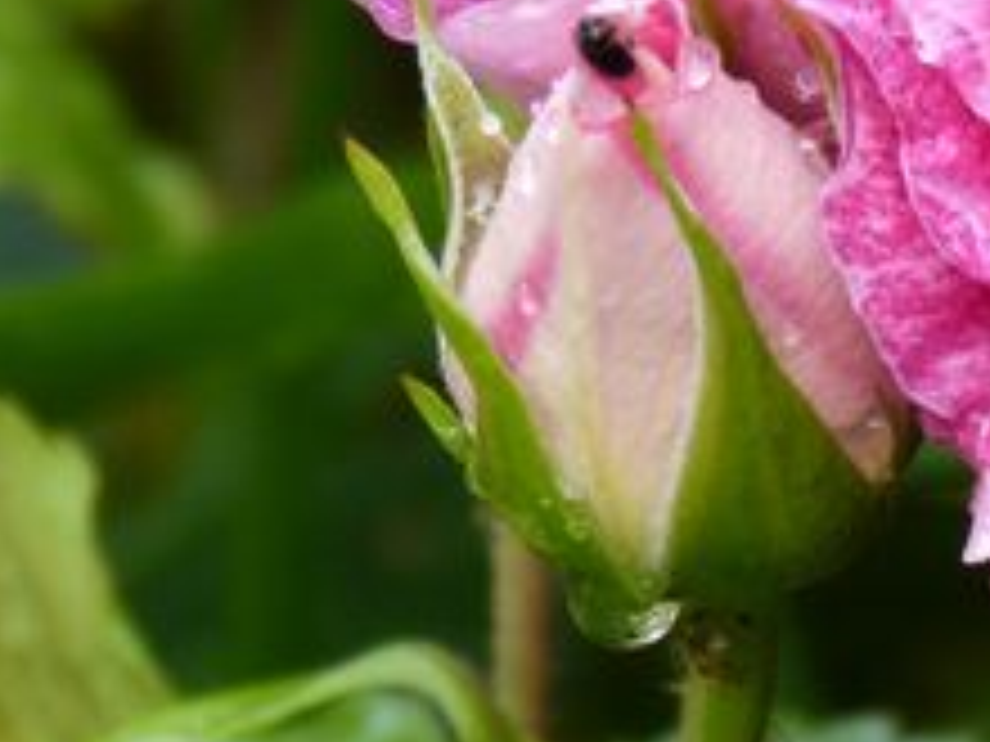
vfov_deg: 3.9
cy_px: 265
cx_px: 1426
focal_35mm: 381
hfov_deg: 5.2
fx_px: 10896
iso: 100
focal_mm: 19
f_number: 4
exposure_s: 1/100
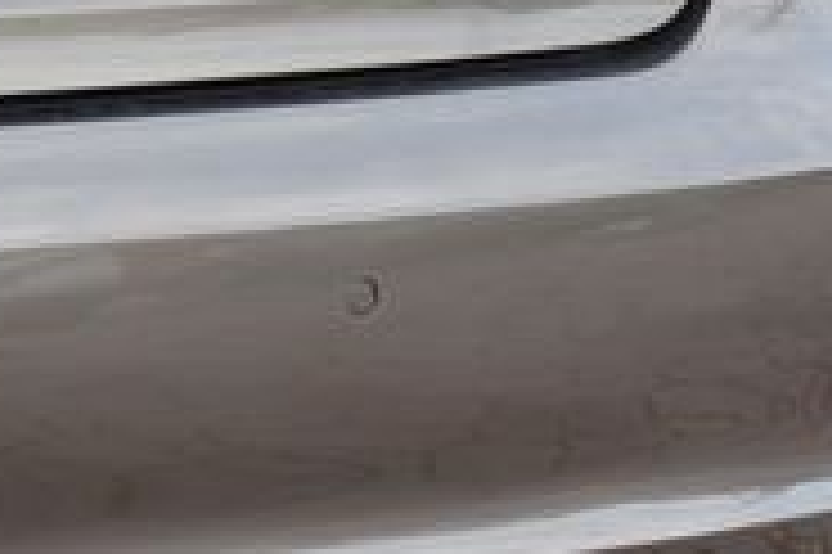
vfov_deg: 4.5
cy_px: -68
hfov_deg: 6.5
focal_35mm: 305
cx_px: -1075
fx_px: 7042
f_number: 7.1
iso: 500
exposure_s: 1/200
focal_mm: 55
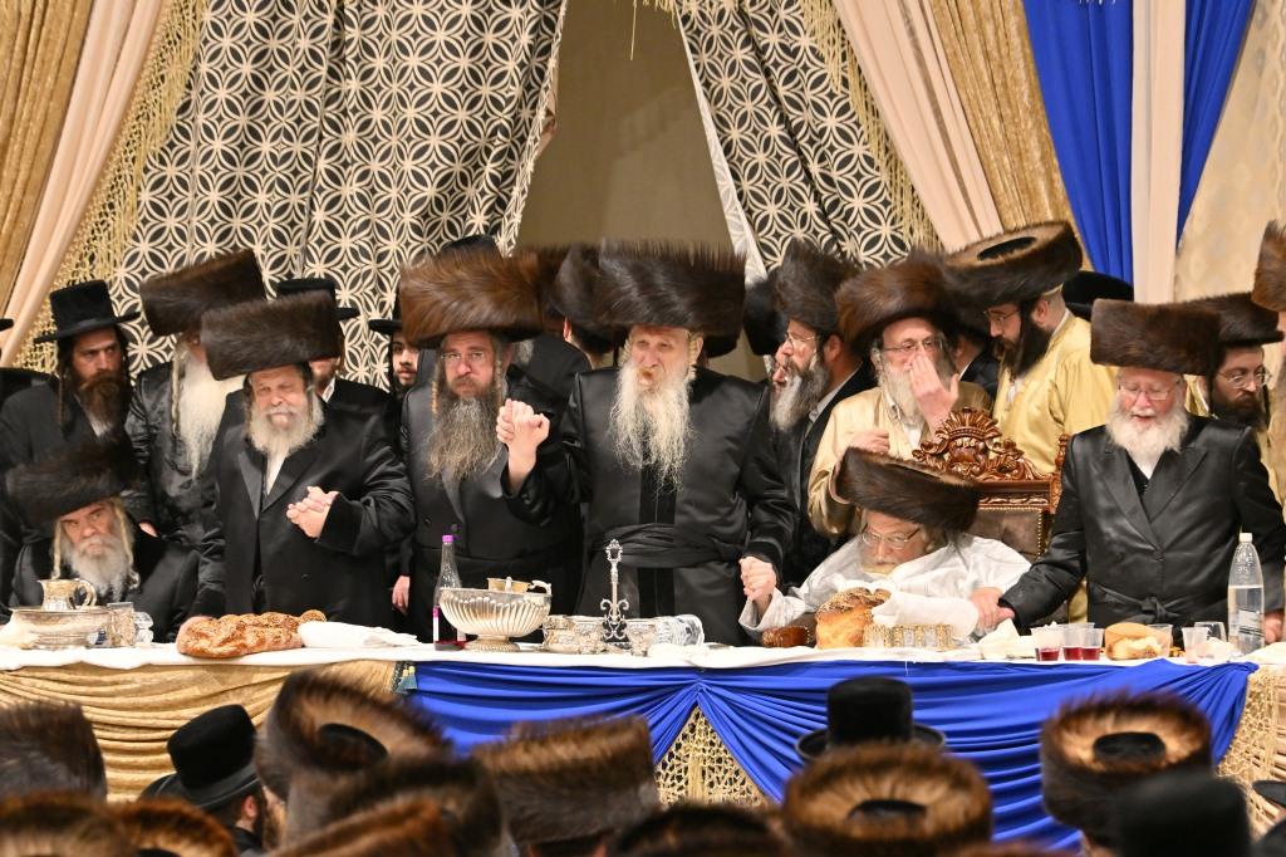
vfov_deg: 7.0
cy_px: 428
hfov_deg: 10.6
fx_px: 6963
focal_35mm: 195
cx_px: 643
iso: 640
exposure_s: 1/200
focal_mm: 130
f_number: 2.8
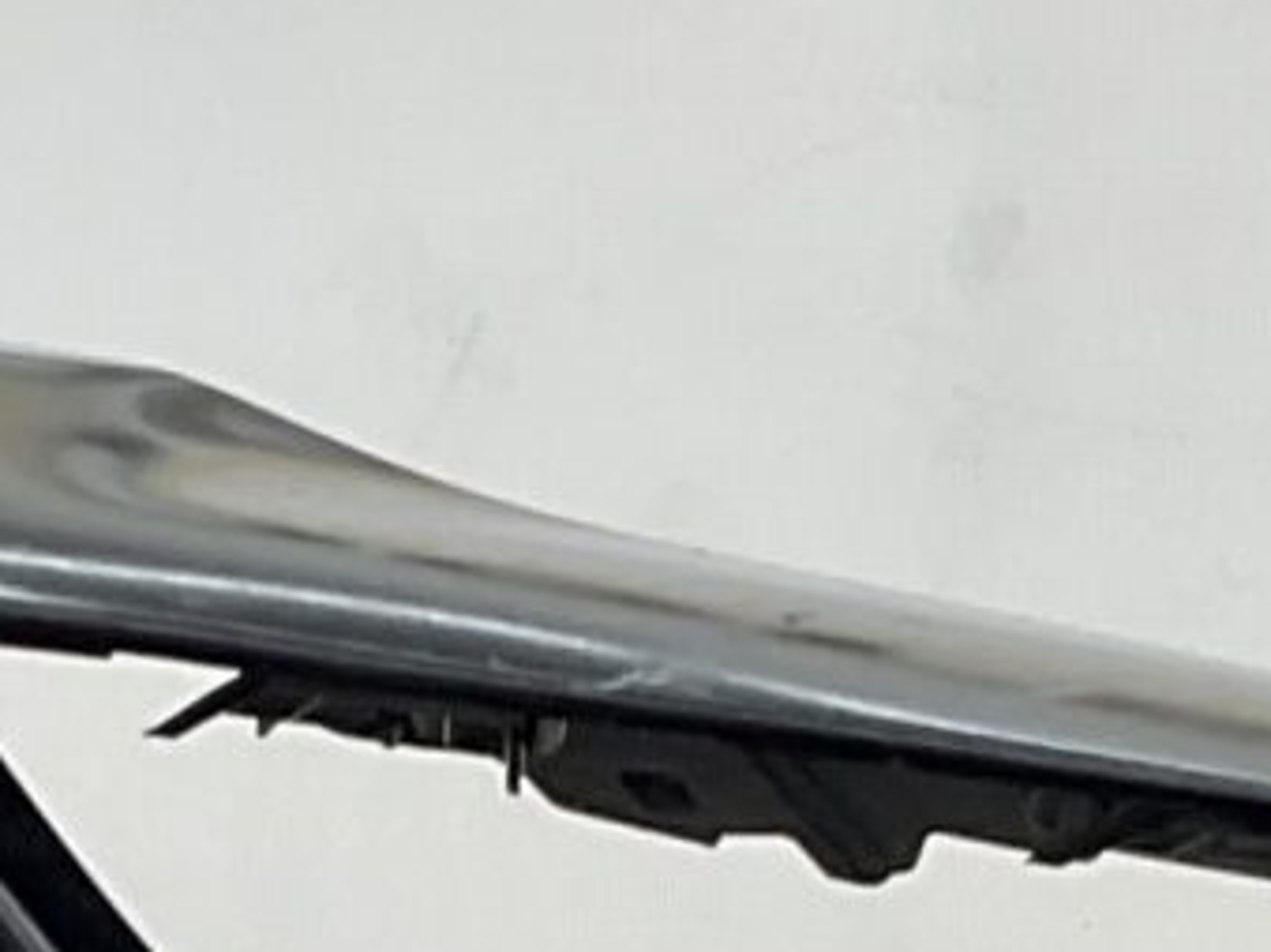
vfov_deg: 6.7
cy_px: 1357
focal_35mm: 219
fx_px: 8038
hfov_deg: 9.0
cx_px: 592
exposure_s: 1/120
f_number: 1.8
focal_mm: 3
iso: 25
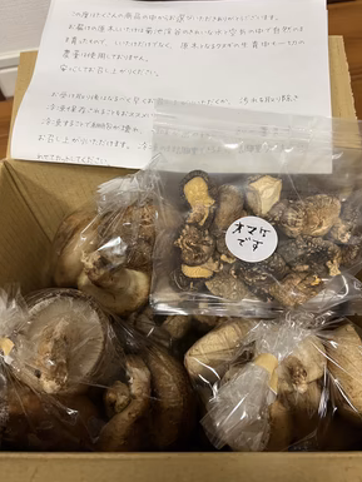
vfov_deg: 65.3
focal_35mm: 27
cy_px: 235
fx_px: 376
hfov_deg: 51.4
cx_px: 175
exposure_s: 1/50
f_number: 1.5
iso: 125
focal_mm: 5.7
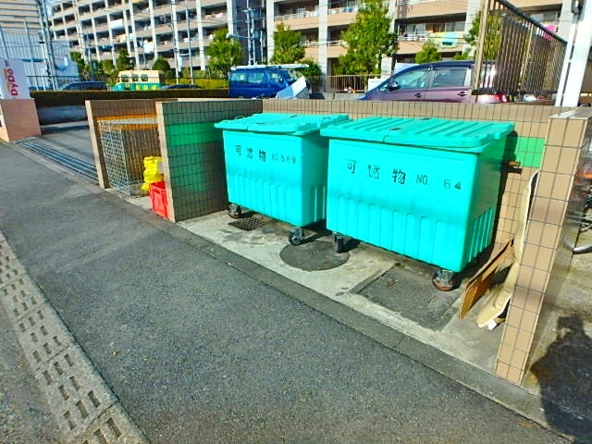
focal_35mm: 21
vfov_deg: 63.4
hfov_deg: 79.0
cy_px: 222
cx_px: 296
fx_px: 359
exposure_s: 1/400
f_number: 6
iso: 125
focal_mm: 3.7
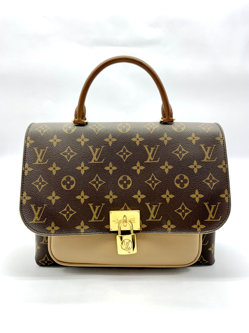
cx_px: 124
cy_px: 166
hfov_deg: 53.1
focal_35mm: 26
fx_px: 249
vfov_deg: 67.3
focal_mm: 4.25
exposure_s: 1/100
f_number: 1.8
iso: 25
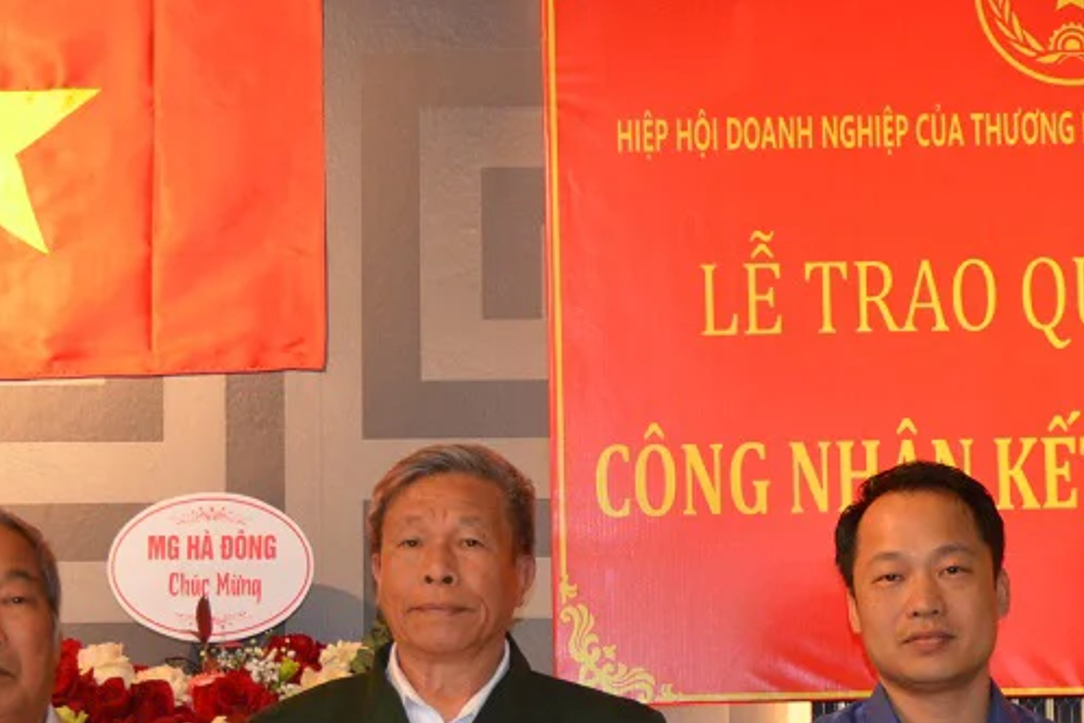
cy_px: 708
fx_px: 3041
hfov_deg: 20.2
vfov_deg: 13.4
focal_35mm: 101
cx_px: 461
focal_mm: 28
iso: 800
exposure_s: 1/60
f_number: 4
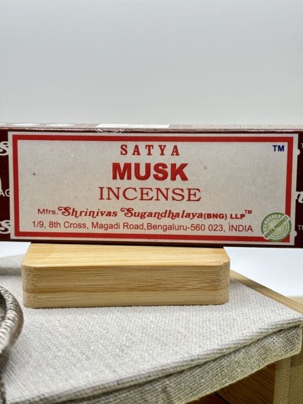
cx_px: 152
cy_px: 202
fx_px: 607
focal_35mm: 52
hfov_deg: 28.0
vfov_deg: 36.8
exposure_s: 1/100
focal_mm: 5.96
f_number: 1.6
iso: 32
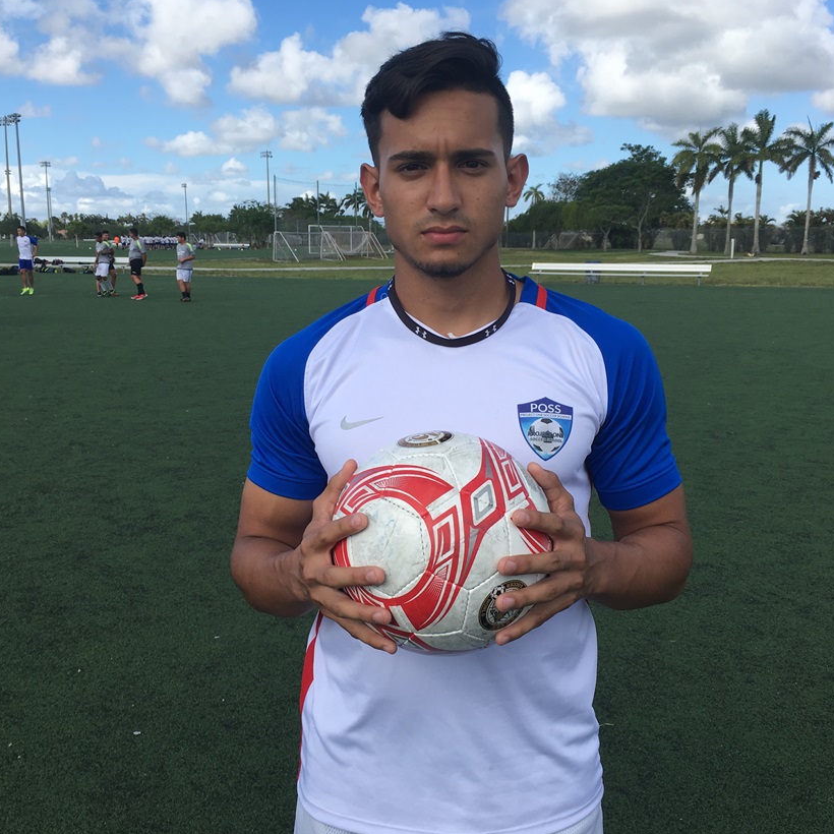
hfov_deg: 47.2
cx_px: 416
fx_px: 954
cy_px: 417
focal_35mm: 35
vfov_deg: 47.2
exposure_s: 1/1099
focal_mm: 4.15
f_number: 2.2
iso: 25
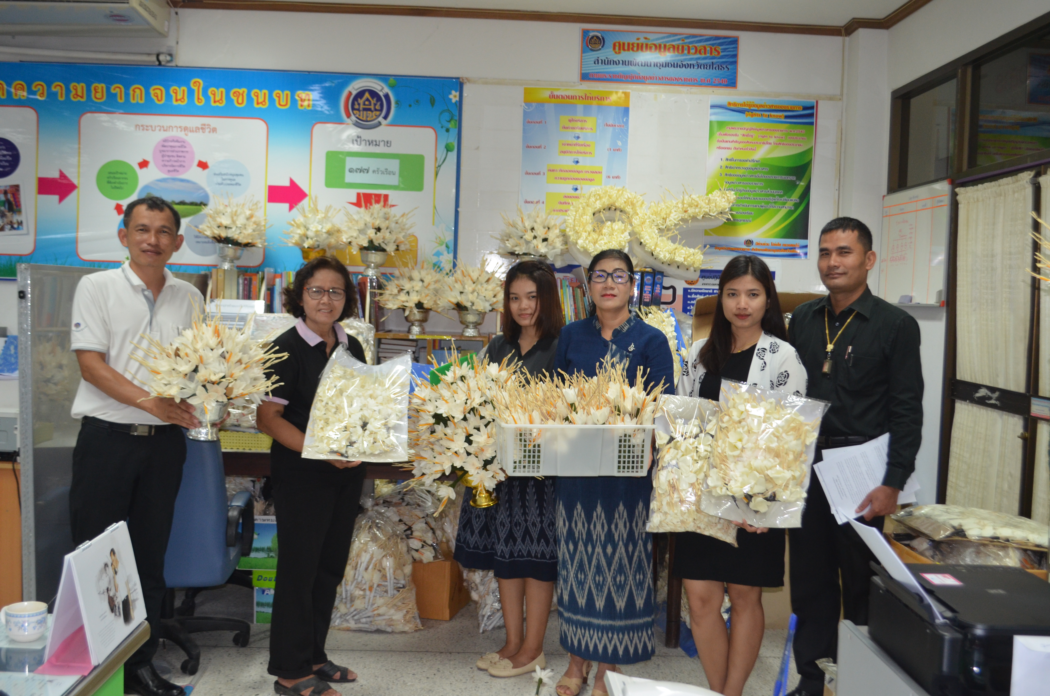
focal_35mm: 36
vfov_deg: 36.7
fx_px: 1048
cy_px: 348
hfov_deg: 53.2
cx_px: 525
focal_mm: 24
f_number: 4
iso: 800
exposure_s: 1/60
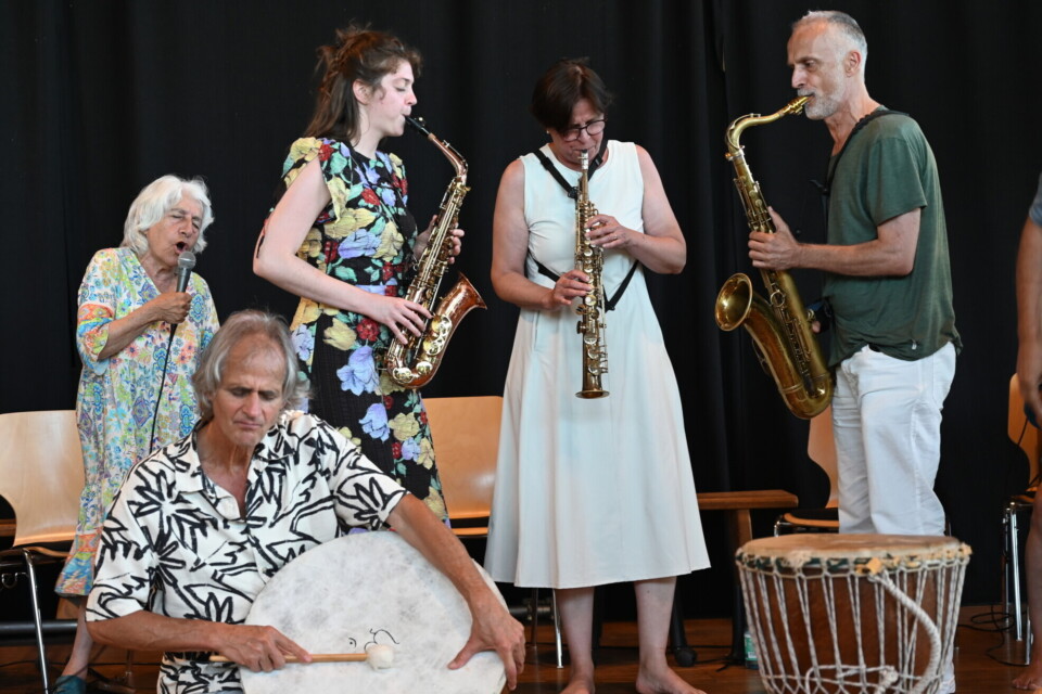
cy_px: 347
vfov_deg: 24.6
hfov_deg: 36.2
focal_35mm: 55
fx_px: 1592
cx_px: 521
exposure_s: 1/60
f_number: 4
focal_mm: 55
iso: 1000
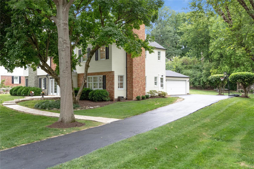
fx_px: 254
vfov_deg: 36.9
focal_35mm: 36
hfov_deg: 53.1
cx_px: 127
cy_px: 84
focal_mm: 18
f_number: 8
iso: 400
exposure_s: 1/80
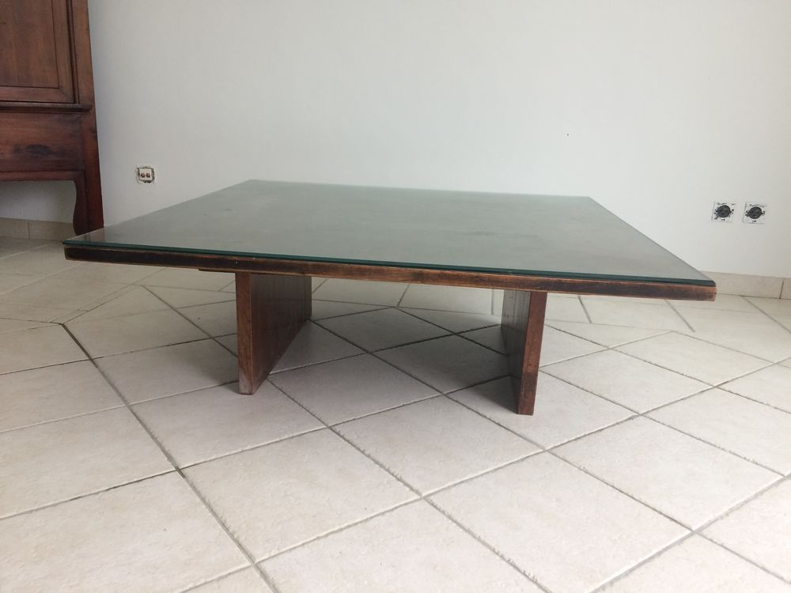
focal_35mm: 29
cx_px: 396
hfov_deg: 61.7
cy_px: 296
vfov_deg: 48.2
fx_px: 663
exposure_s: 1/33
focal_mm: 4.15
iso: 40
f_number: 2.2
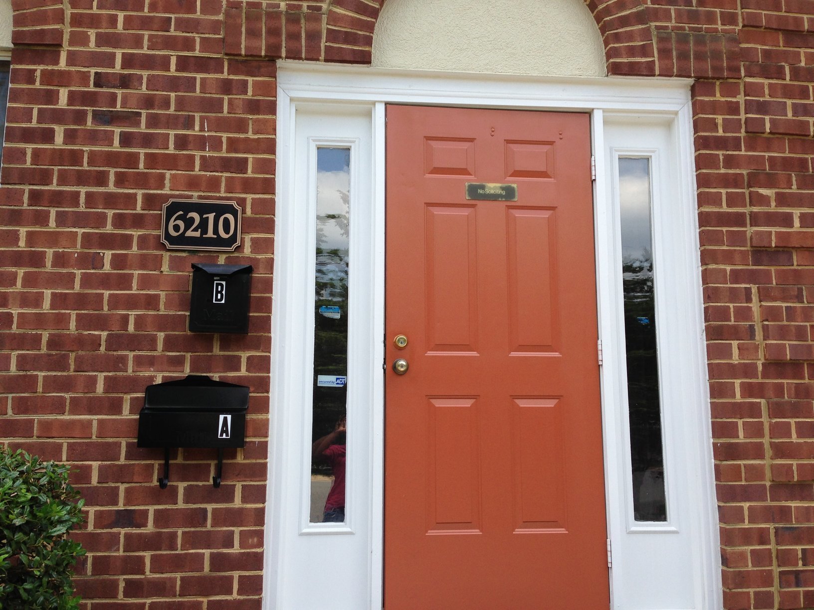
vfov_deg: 42.9
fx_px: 776
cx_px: 407
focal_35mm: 33
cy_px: 305
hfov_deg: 55.4
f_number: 2.4
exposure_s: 1/493
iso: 50
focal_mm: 4.13
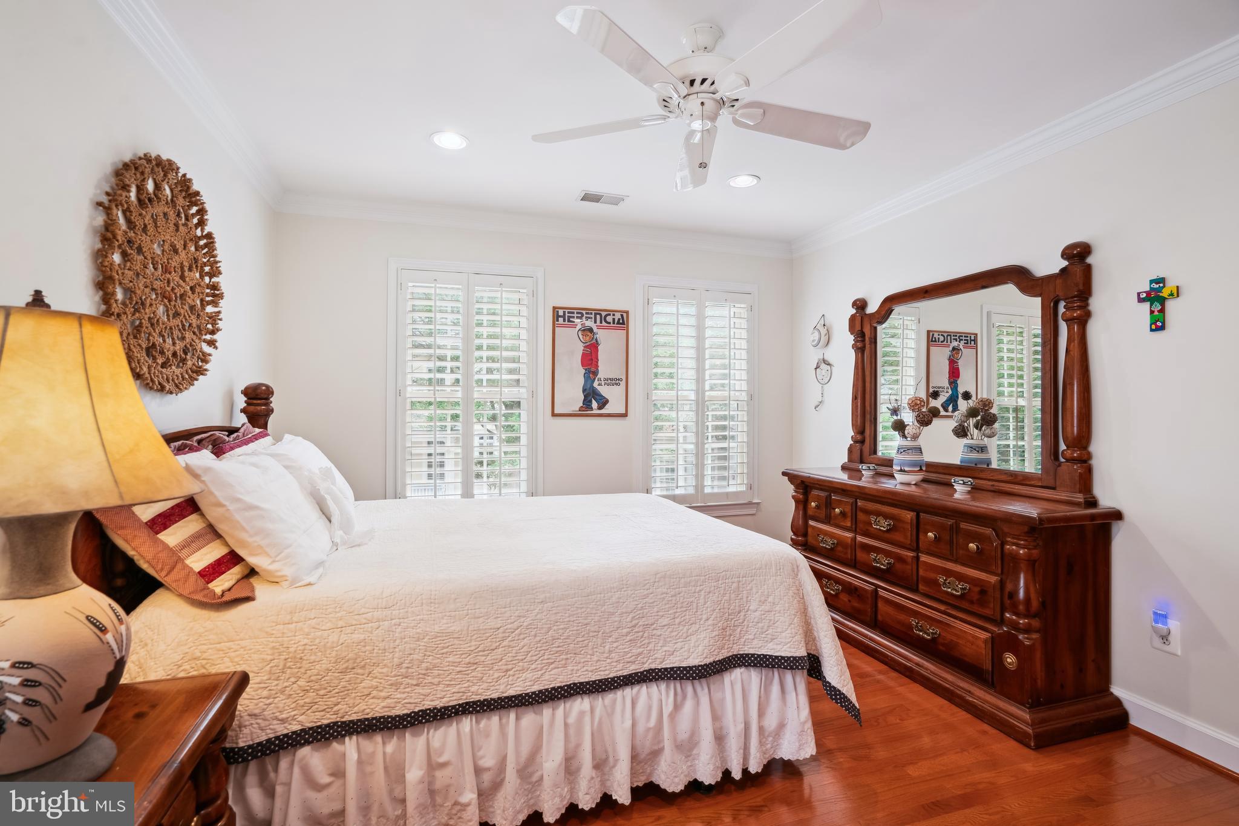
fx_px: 551
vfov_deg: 73.7
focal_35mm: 16
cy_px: 413
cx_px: 620
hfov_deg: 96.7
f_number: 8
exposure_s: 1/2.5
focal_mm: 16
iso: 100
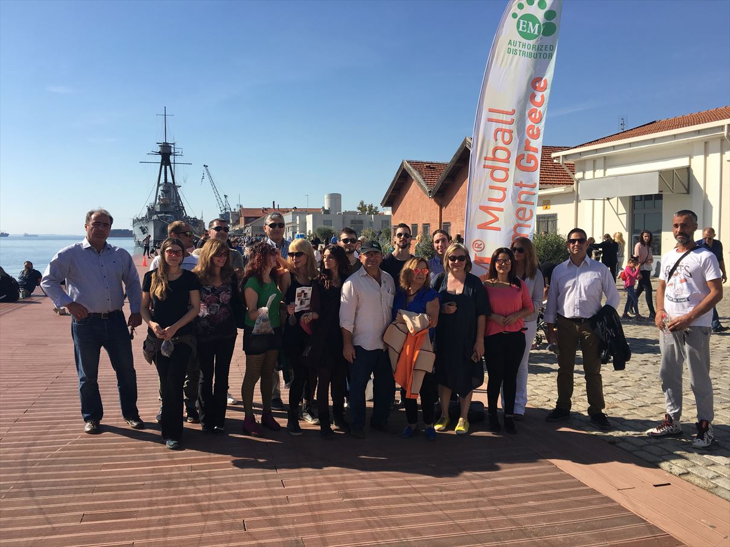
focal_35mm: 29
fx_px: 611
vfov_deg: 48.2
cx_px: 365
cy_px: 274
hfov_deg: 61.7
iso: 25
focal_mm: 4.15
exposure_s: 1/1709
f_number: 2.2
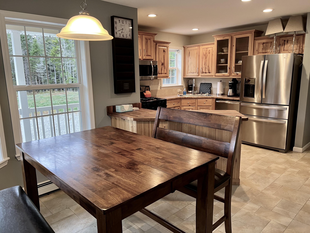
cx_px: 155
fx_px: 233
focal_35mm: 26
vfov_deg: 53.1
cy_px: 116
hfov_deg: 67.3
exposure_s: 1/60
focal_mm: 5.7
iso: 125
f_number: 1.5
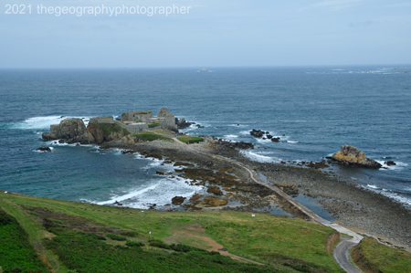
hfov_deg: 41.2
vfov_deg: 28.0
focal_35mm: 48
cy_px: 136
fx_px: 547
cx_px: 206
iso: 250
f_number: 14
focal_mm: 32
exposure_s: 1/60
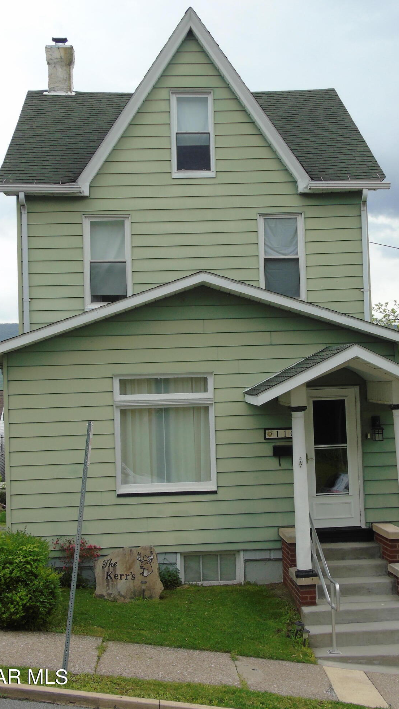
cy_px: 349
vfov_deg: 40.6
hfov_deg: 23.5
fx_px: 959
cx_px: 235
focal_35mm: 51
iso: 80
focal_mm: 8.2
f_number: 4.1
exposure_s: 1/320
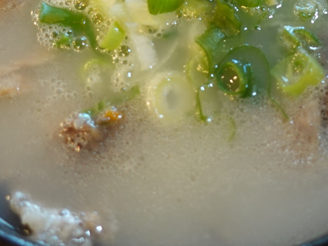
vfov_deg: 18.8
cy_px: -31
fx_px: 711
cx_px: 282
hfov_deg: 25.4
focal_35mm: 75
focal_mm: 8.8
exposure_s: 1/30
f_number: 1.8
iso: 200
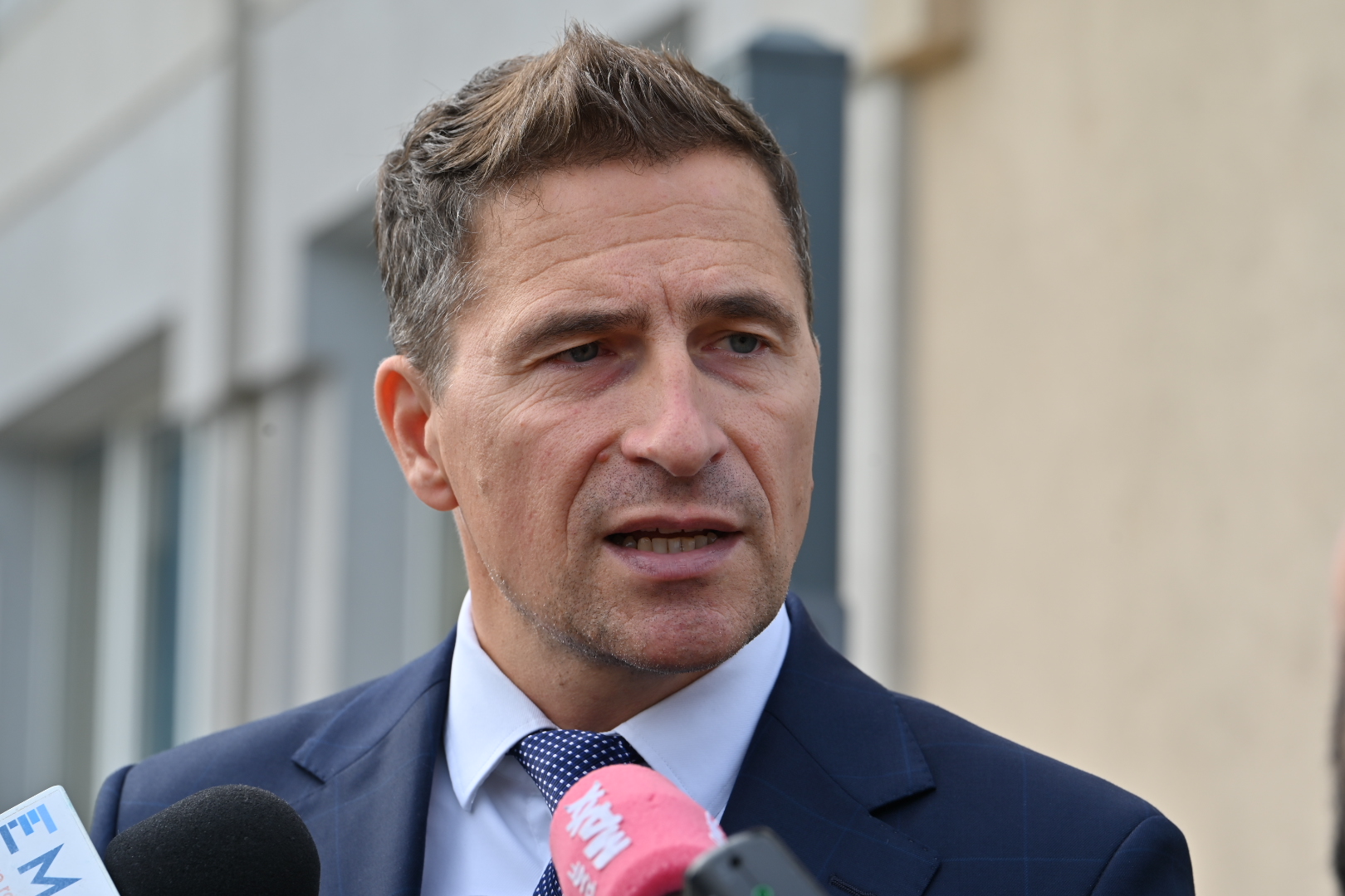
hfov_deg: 15.8
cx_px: 672
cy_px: 448
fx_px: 4857
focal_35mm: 130
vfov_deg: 10.5
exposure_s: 1/200
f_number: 7.1
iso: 100
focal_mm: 130
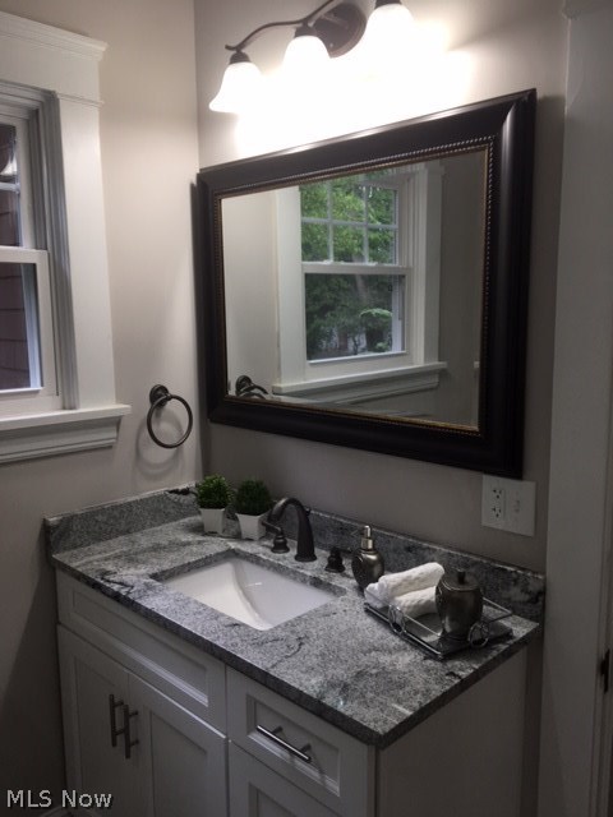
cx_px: 306
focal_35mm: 29
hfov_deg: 48.2
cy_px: 408
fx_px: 685
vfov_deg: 61.7
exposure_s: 1/60
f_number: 2.2
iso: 32
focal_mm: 4.15
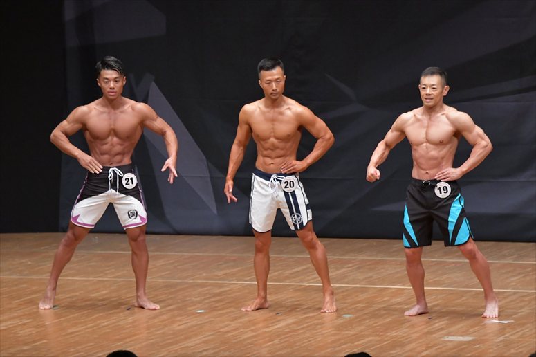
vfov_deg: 5.4
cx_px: 268
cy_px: 178
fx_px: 3795
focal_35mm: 255
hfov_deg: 8.1
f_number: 5.6
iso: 6400
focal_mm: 170
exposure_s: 1/400
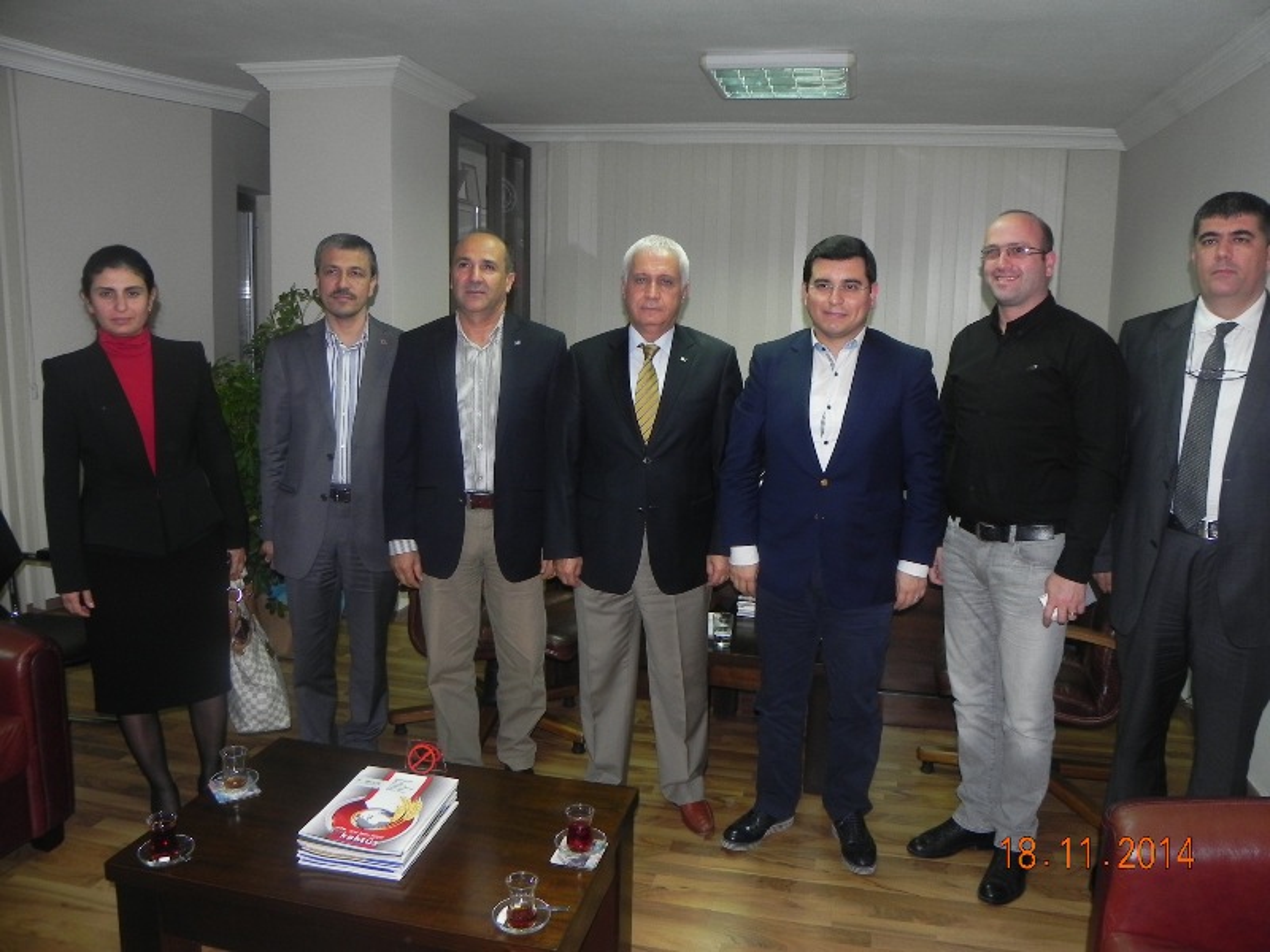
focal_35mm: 26
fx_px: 954
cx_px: 635
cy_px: 476
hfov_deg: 67.3
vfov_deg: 53.1
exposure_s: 1/13
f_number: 4.5
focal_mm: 4.6
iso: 160
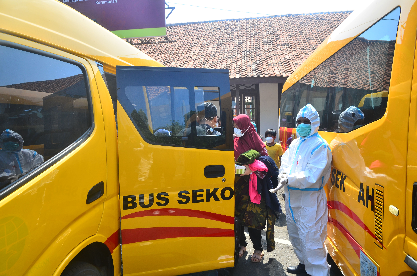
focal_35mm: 24
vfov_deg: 52.9
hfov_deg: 73.9
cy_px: 138
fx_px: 277
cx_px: 208
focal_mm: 16
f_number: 8
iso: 200
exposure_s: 1/250
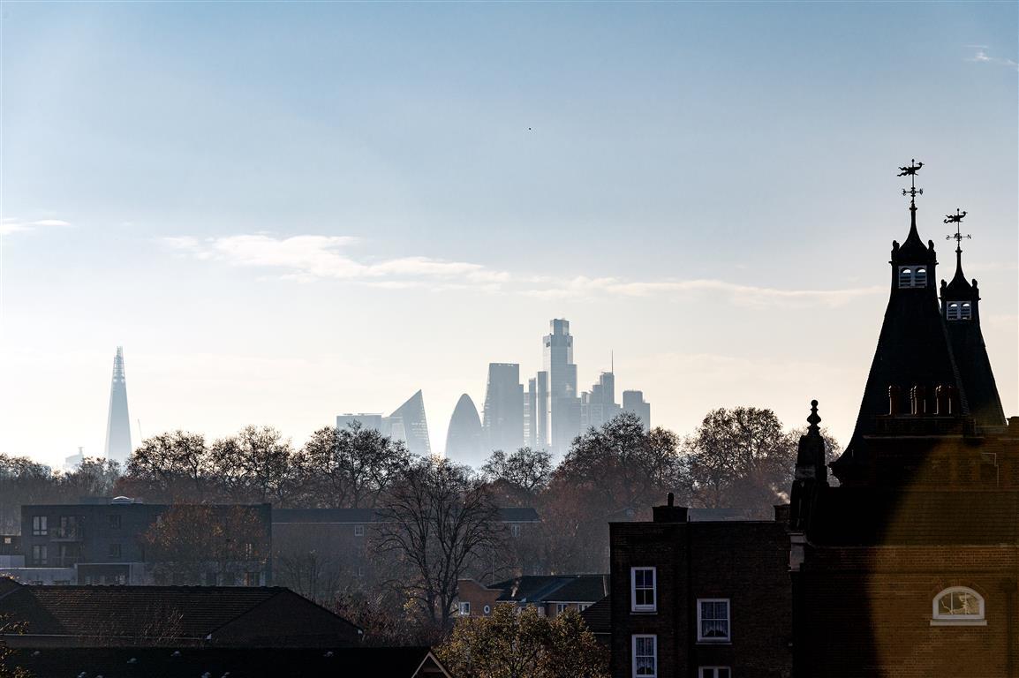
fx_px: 4102
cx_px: 510
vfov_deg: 9.5
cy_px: 339
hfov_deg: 14.2
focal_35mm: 145
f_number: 8
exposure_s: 1/2500
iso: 250
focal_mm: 145
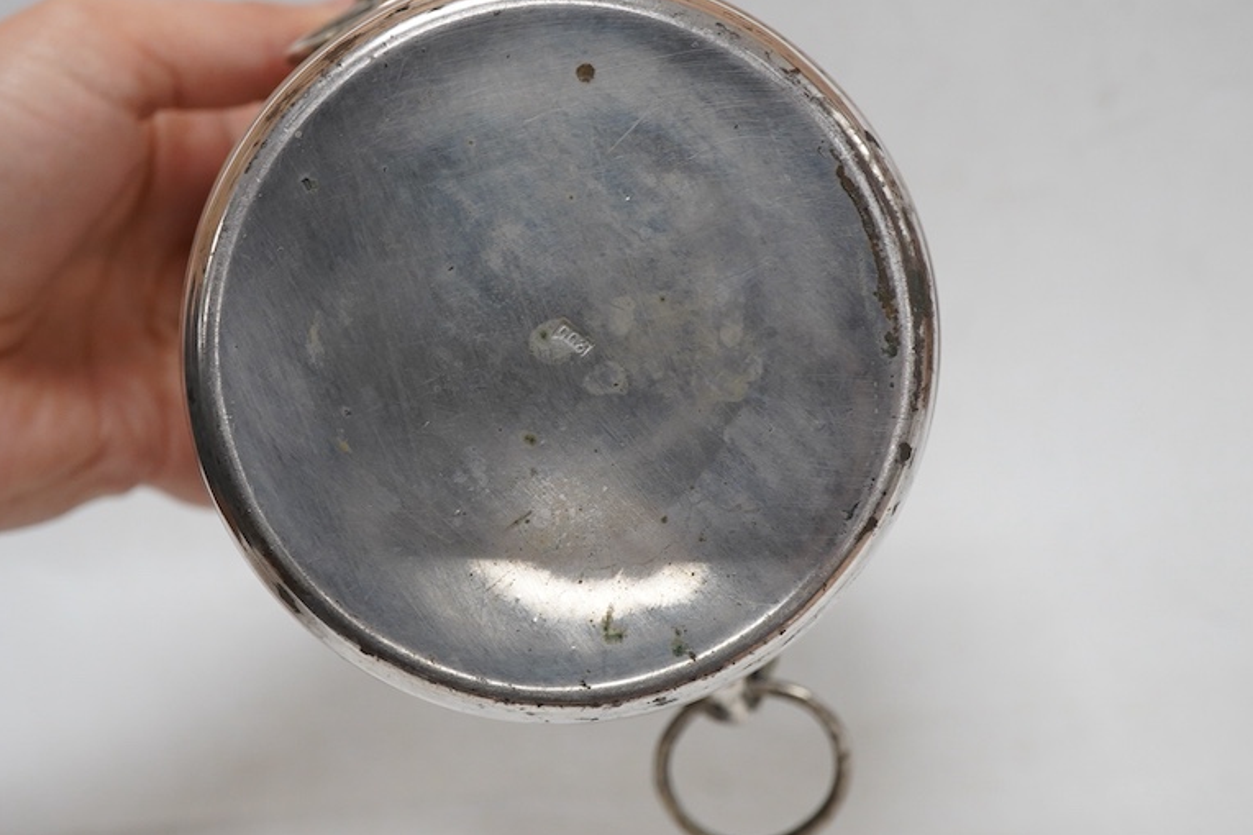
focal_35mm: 53
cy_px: 402
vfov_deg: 25.5
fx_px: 1844
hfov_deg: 37.5
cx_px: 561
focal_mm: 30
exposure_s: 1/125
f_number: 10
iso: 1250
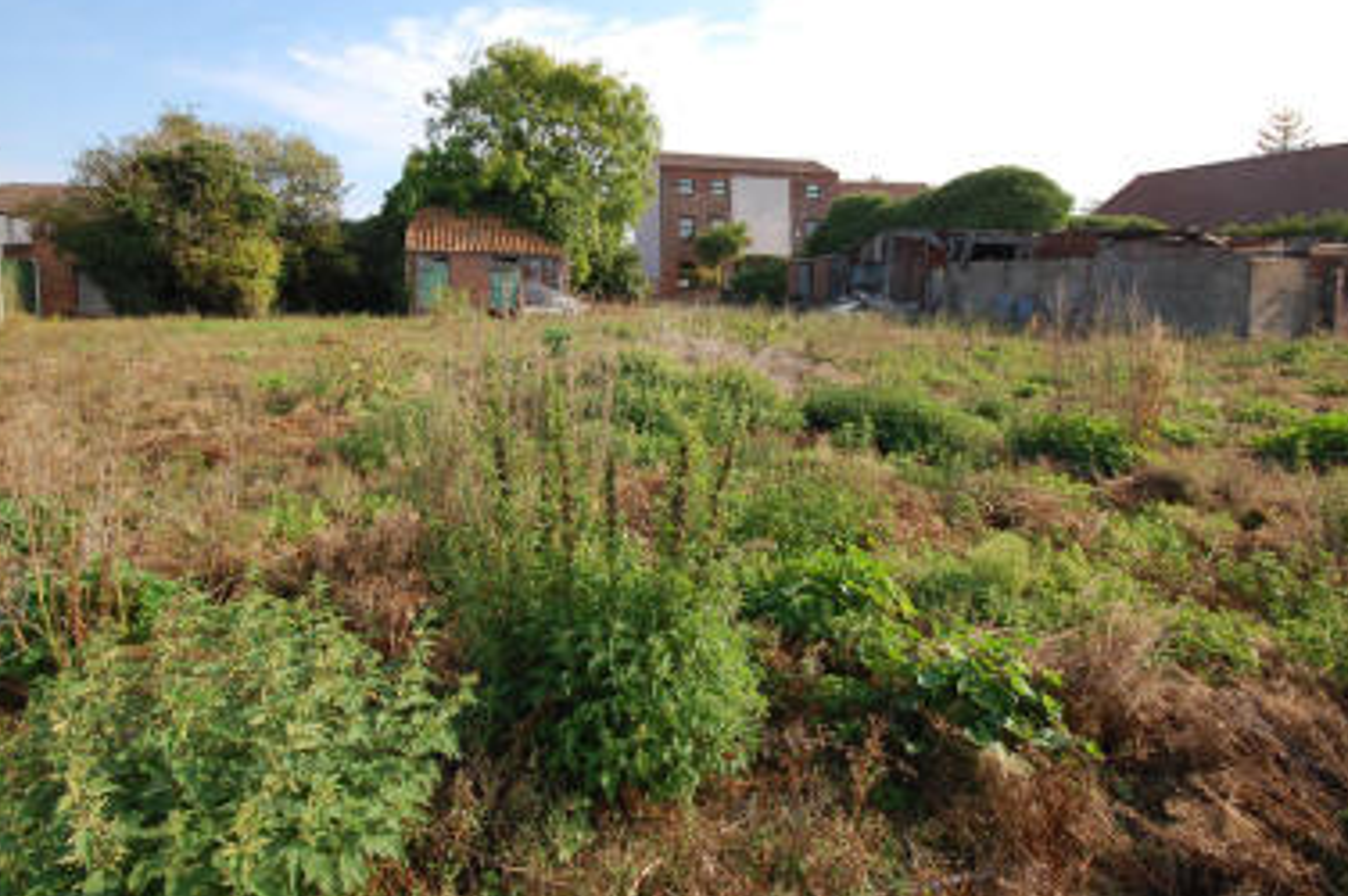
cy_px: 346
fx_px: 711
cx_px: 624
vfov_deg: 63.7
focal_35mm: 19
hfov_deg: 86.8
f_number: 8
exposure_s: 1/250
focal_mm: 10
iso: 200
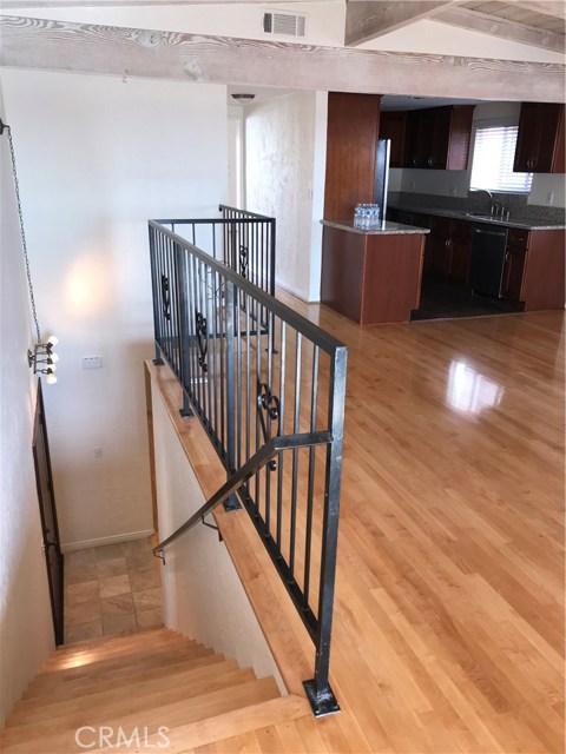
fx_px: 610
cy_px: 377
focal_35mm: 28
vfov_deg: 63.4
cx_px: 283
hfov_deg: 49.7
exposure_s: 1/32
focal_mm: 3.99
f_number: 1.8
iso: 20
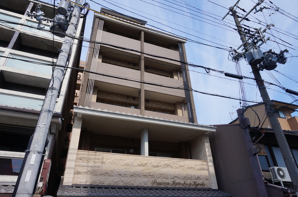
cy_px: 98
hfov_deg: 73.8
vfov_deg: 53.0
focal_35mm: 24
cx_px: 149
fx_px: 198
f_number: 16
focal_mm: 16
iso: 200
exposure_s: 1/100
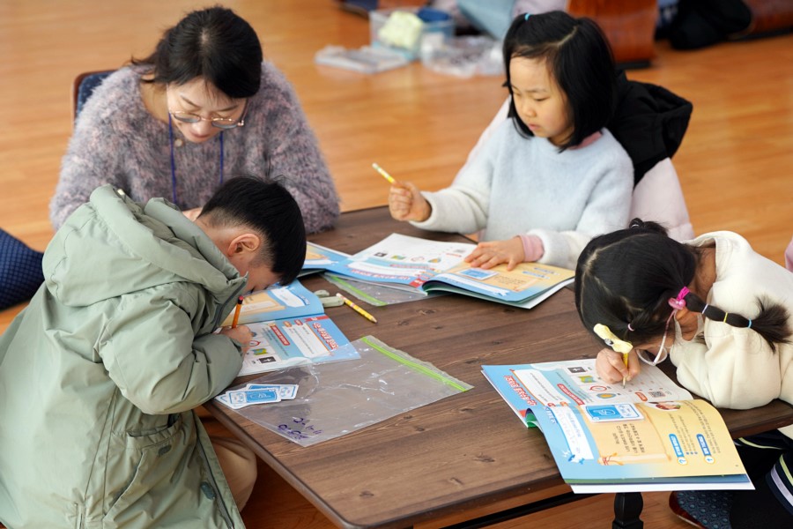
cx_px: 396
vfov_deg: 19.5
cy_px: 264
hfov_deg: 28.8
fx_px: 1542
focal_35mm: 70
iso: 400
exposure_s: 1/160
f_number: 4
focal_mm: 70
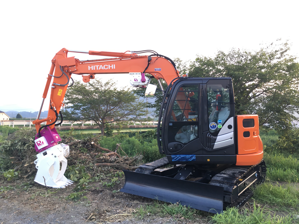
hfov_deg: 61.7
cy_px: 112
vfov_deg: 48.2
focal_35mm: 29
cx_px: 150
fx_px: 250
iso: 25
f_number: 2.2
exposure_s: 1/40
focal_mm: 4.15
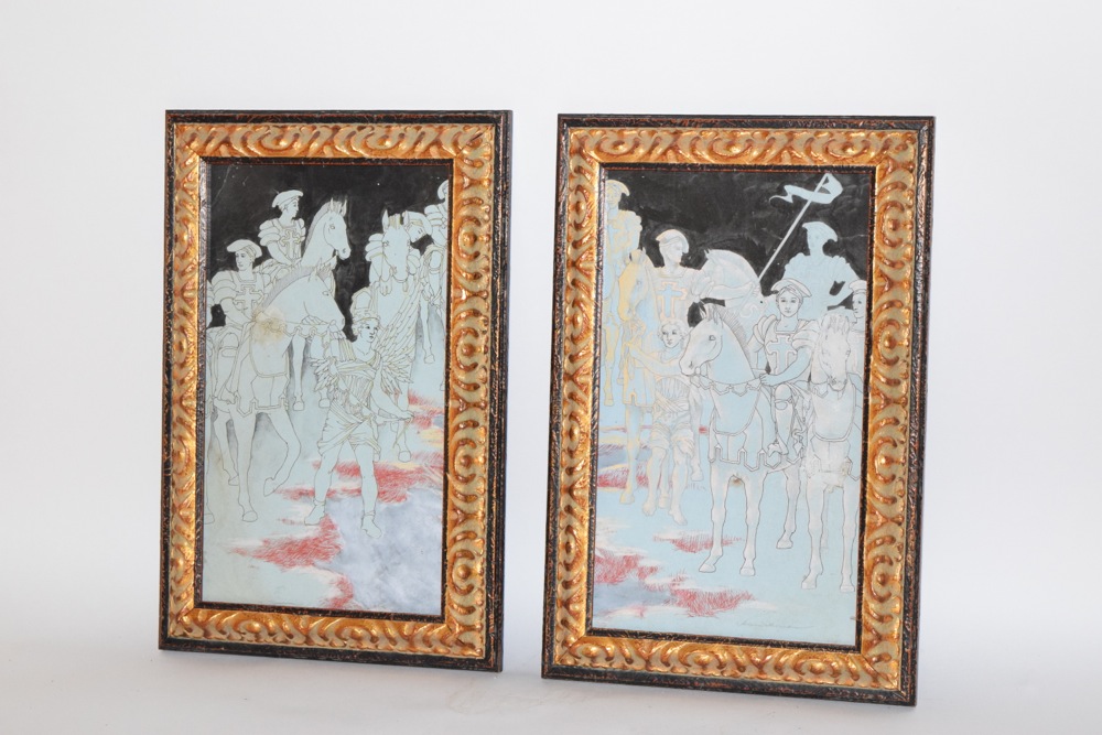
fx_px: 2526
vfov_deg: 16.6
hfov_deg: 24.6
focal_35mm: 82
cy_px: 368
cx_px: 551
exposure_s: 1/60
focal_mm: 55
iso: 3200
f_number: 5.6
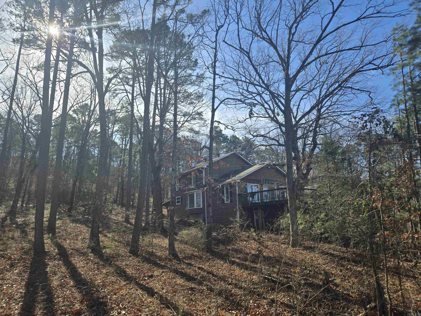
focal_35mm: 23
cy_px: 158
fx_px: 280
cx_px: 210
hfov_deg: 73.9
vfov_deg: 58.9
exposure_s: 1/1208
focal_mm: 5.4
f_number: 1.8
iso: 25
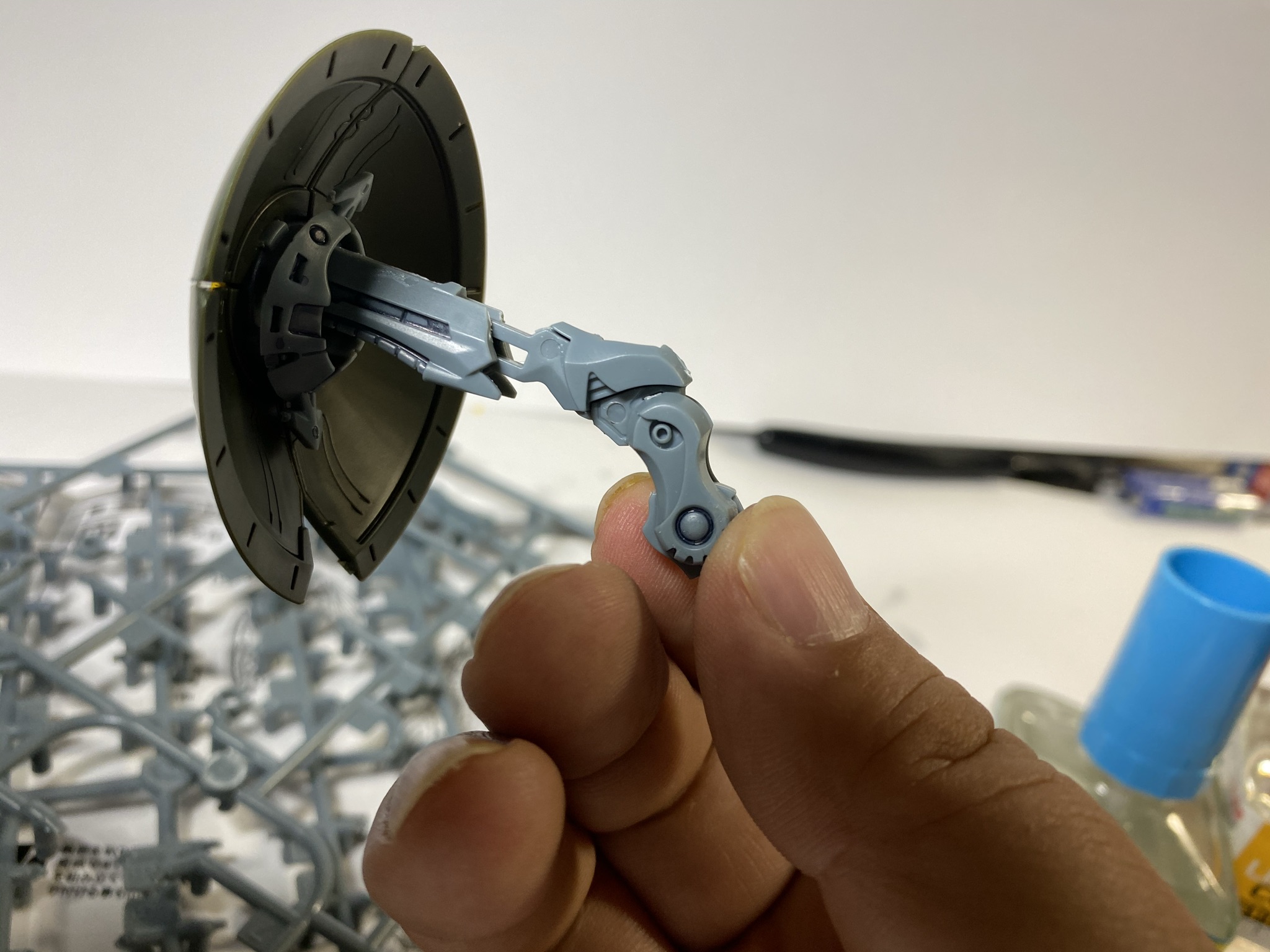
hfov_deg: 67.3
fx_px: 954
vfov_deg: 53.1
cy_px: 476
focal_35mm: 26
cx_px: 635
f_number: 1.8
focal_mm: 4.25
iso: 50
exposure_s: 1/100
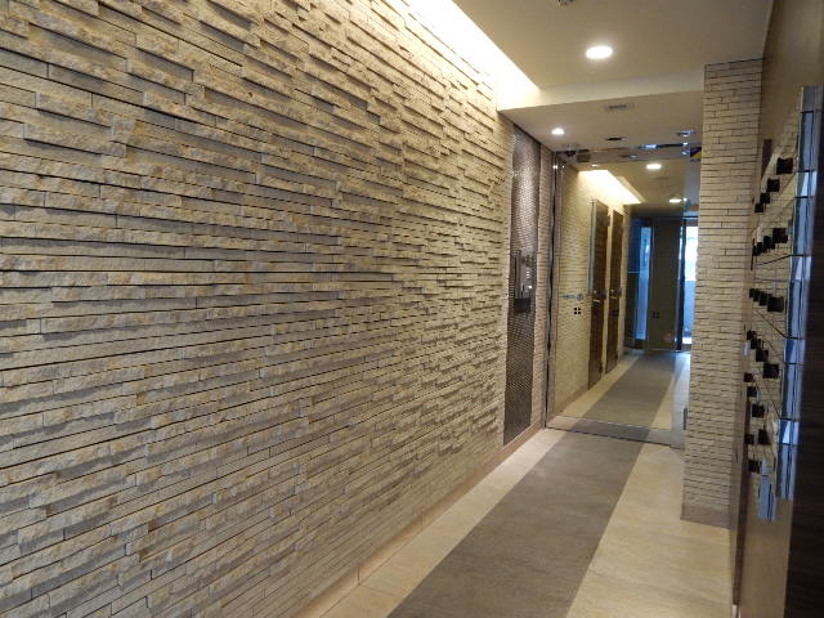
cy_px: 309
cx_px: 412
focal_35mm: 25
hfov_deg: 69.4
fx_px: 595
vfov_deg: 54.9
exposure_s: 1/25
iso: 400
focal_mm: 4.5
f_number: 3.7
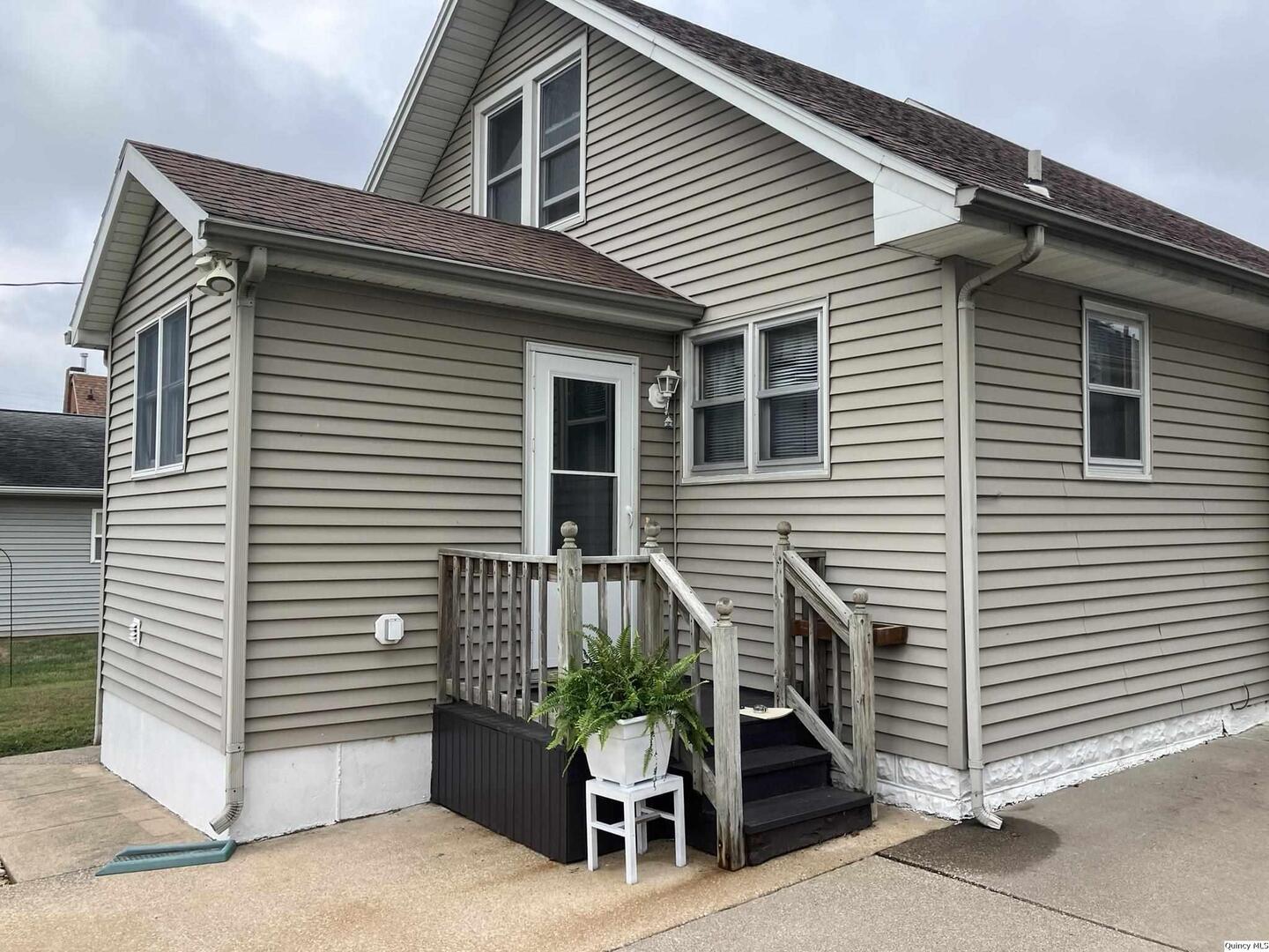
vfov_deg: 49.7
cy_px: 476
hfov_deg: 63.4
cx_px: 634
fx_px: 1026
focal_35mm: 28
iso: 32
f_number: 1.8
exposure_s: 1/571
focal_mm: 3.99
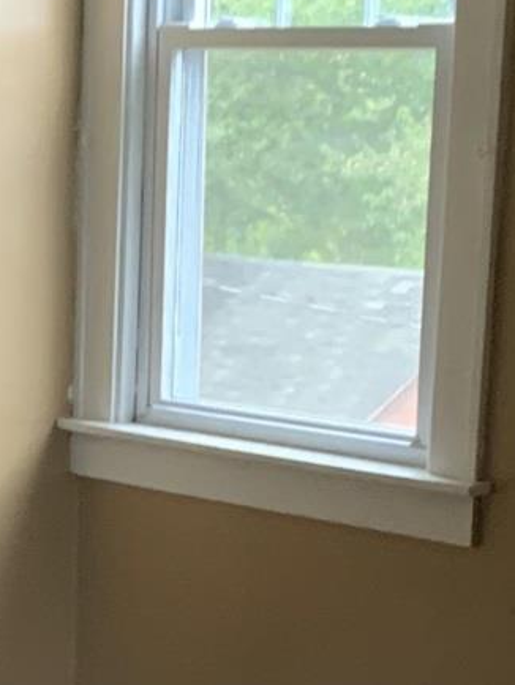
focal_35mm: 138
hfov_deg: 10.7
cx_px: 39
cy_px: 758
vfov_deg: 14.0
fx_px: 2735
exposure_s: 1/60
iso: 400
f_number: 1.8
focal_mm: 4.25
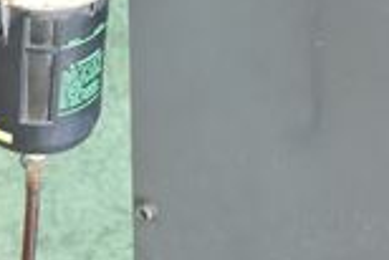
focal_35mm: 268
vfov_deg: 5.1
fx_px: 2894
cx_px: 114
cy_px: -35
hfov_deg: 7.7
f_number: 6.3
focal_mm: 55
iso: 1250
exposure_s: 1/80
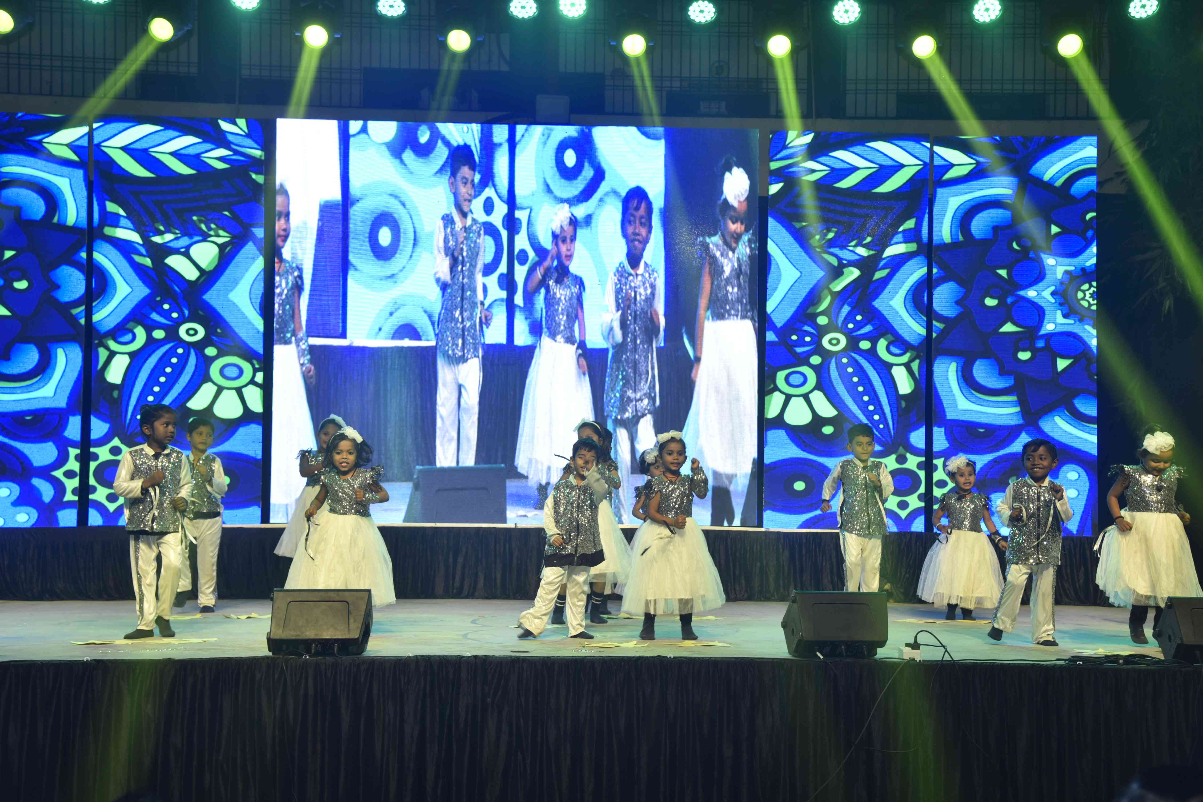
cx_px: 602
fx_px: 1738
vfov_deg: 26.0
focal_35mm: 52
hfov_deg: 38.2
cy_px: 401
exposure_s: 1/160
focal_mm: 52
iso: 400
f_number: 5
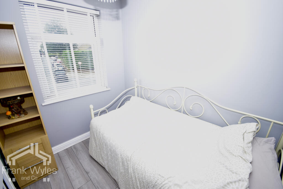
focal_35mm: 15
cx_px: 142
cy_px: 94
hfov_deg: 100.4
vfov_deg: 77.3
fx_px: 118
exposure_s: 1/125
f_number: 4
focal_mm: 10
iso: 250
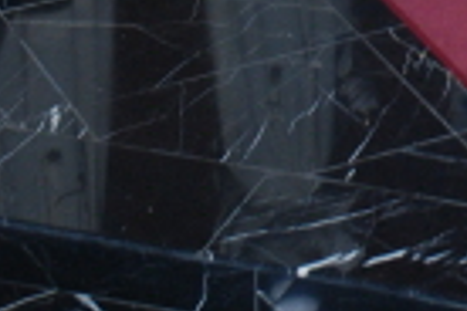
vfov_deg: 5.4
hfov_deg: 8.1
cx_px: 931
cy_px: -461
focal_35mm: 244
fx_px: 3160
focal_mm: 31
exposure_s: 1/60
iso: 400
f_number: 5.6
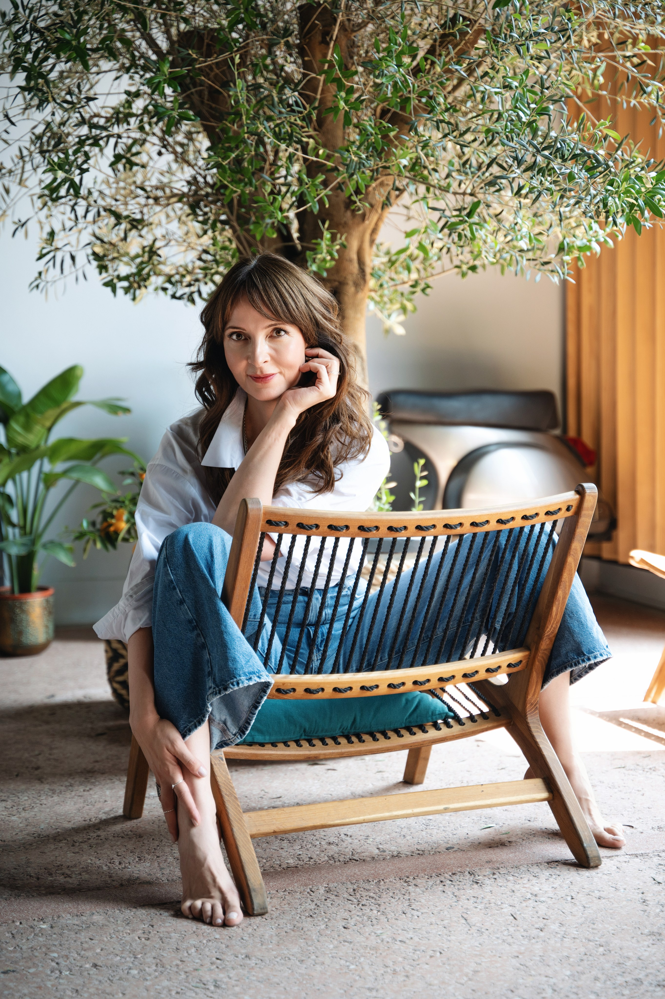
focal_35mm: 60
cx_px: 332
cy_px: 500
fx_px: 1665
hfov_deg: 22.6
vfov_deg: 33.4
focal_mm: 60
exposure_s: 1/200
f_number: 2.8
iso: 500
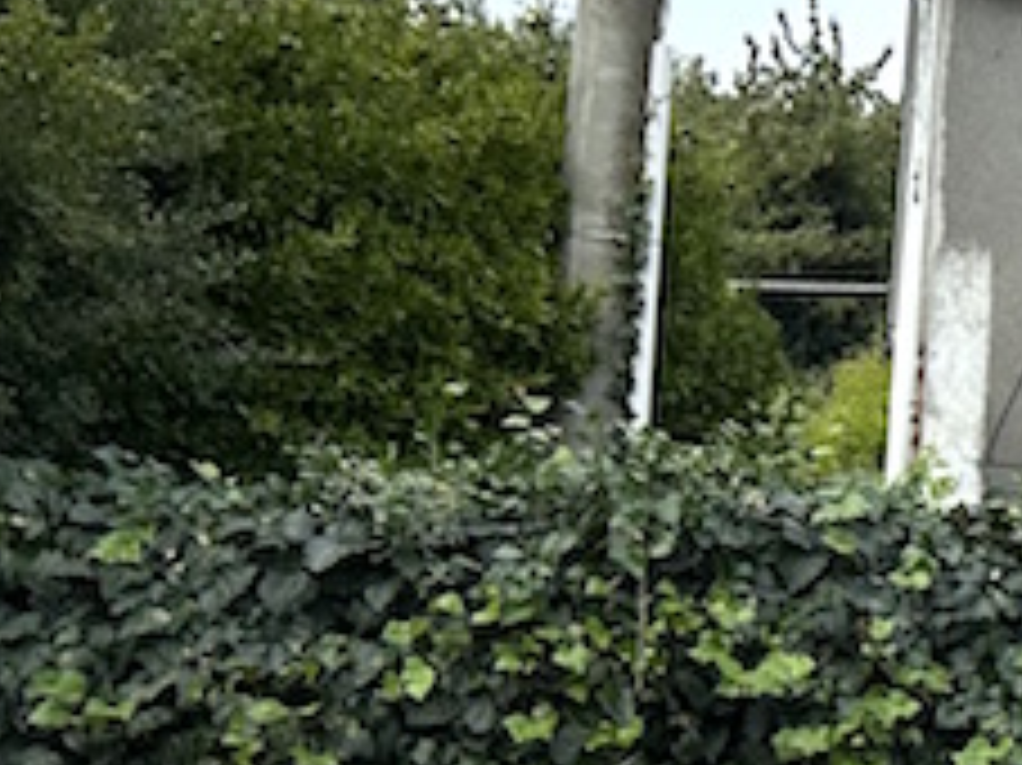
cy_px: 459
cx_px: 2125
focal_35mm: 105
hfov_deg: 14.8
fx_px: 3098
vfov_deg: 14.1
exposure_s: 1/5848
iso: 80
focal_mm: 6.86
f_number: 1.78
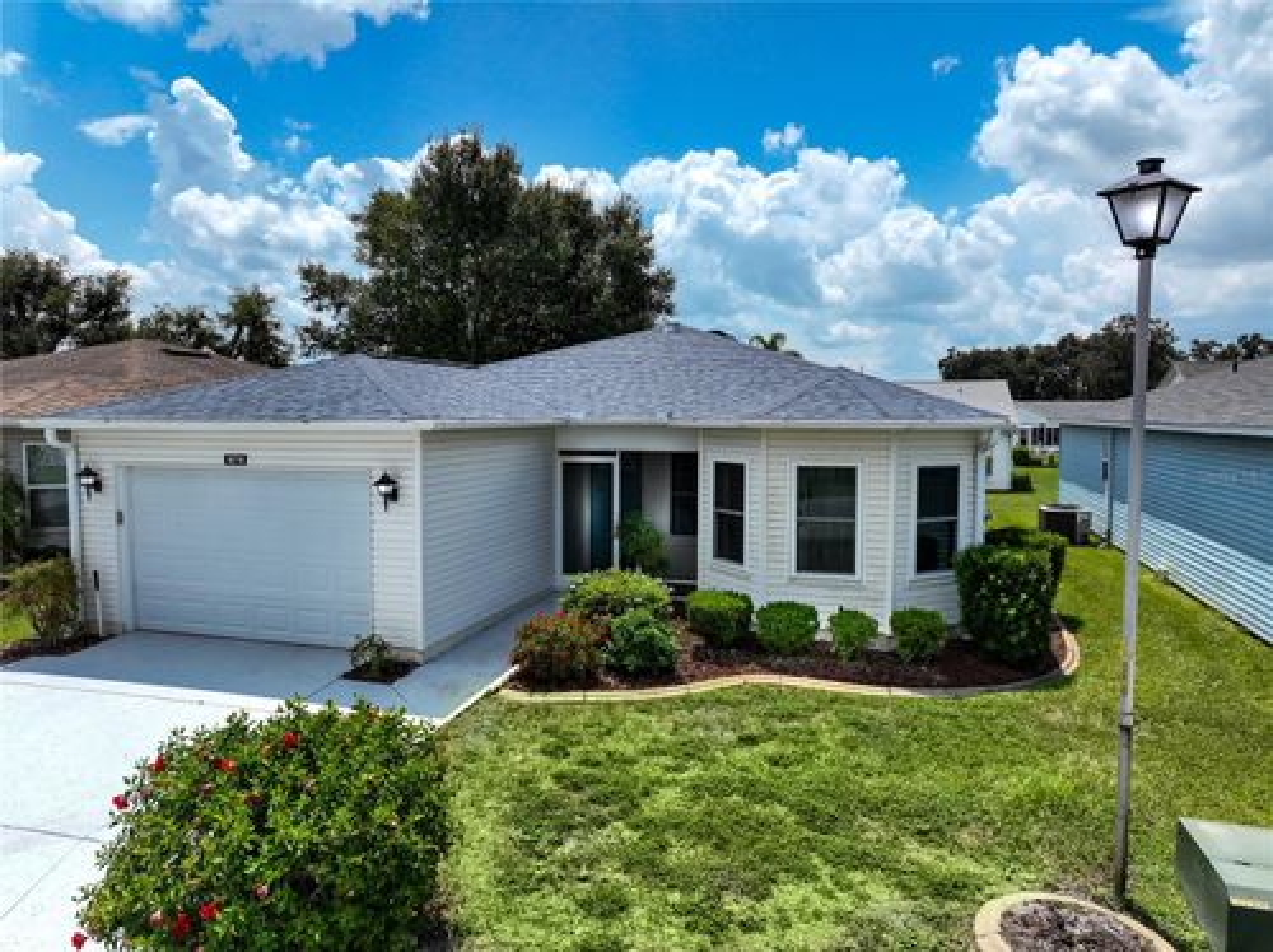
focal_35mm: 24
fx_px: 882
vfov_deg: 56.7
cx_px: 636
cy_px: 476
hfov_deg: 71.6
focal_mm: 12.29
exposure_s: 1/2000
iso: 110
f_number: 4
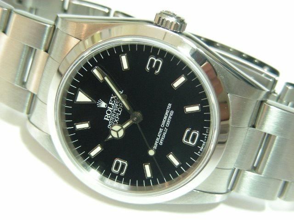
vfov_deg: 17.0
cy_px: 110
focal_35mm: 87
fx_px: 739
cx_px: 147
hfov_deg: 22.5
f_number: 3.5
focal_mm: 14.6
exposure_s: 1/15.3
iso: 200
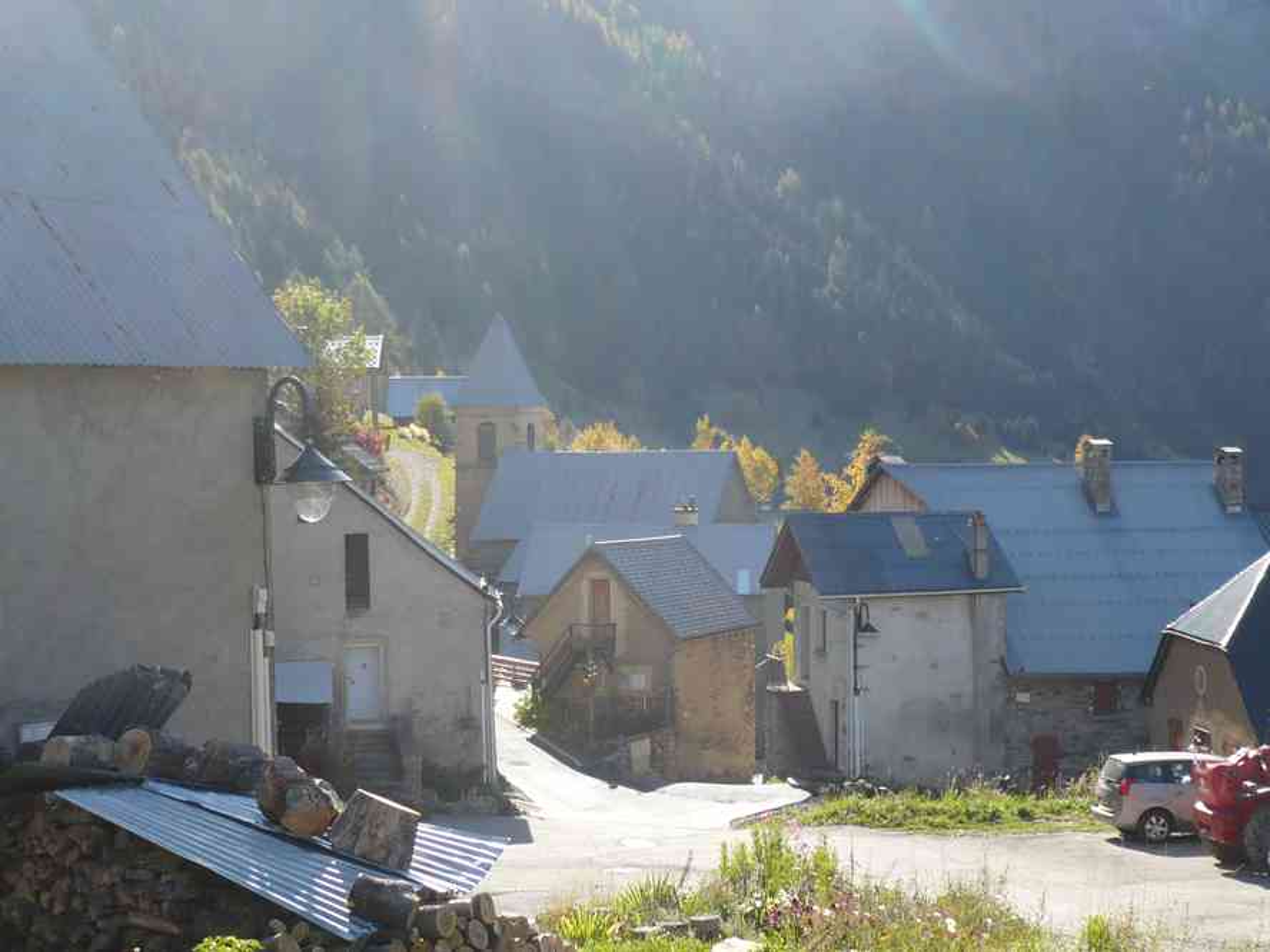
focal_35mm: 60
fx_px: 2201
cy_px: 476
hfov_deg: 32.2
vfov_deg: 24.4
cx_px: 635
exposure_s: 1/500
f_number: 3
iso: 100
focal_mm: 6.6
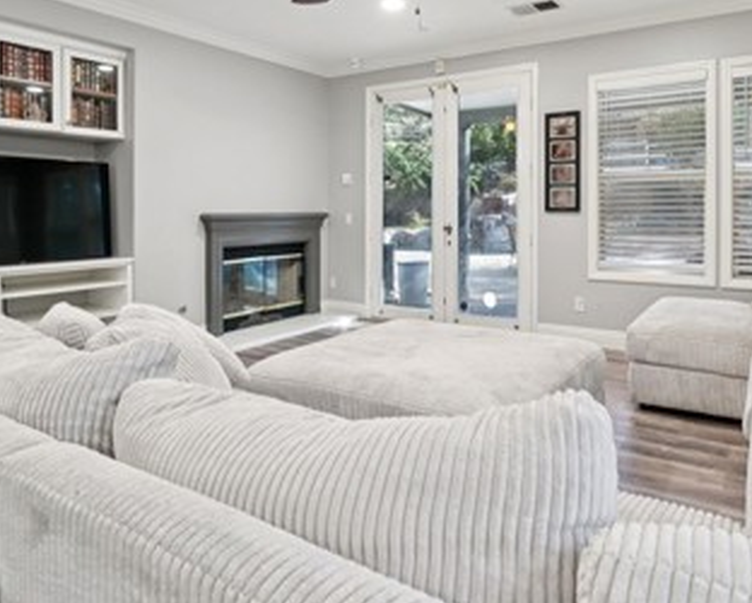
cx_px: 424
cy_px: 200
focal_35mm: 25
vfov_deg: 55.6
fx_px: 557
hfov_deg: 67.8
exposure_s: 1/13
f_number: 8
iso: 400
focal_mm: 13
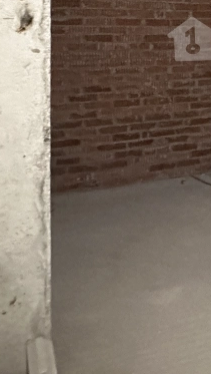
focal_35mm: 51
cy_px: 34
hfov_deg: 21.1
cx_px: 284
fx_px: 507
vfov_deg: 37.8
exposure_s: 1/20
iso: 2500
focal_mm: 2.22
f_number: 2.2
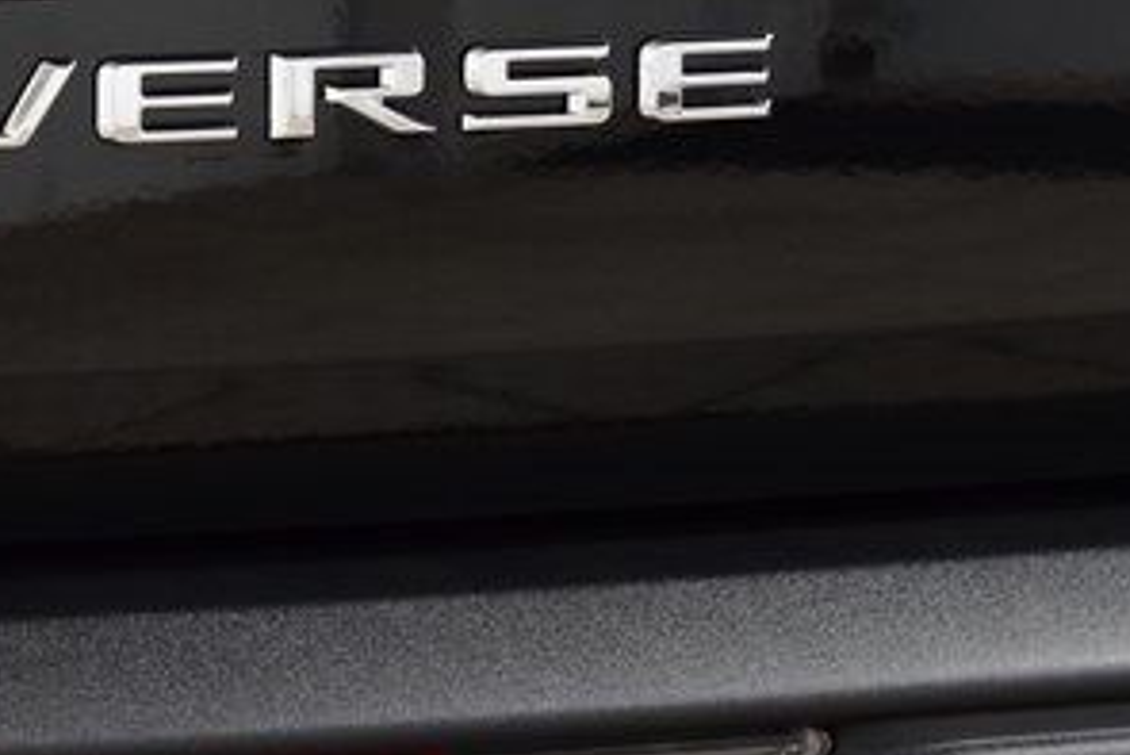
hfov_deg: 10.1
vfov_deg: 6.8
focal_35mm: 202
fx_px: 6343
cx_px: 73
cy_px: 75
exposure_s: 1/30
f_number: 5
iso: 1600
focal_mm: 62
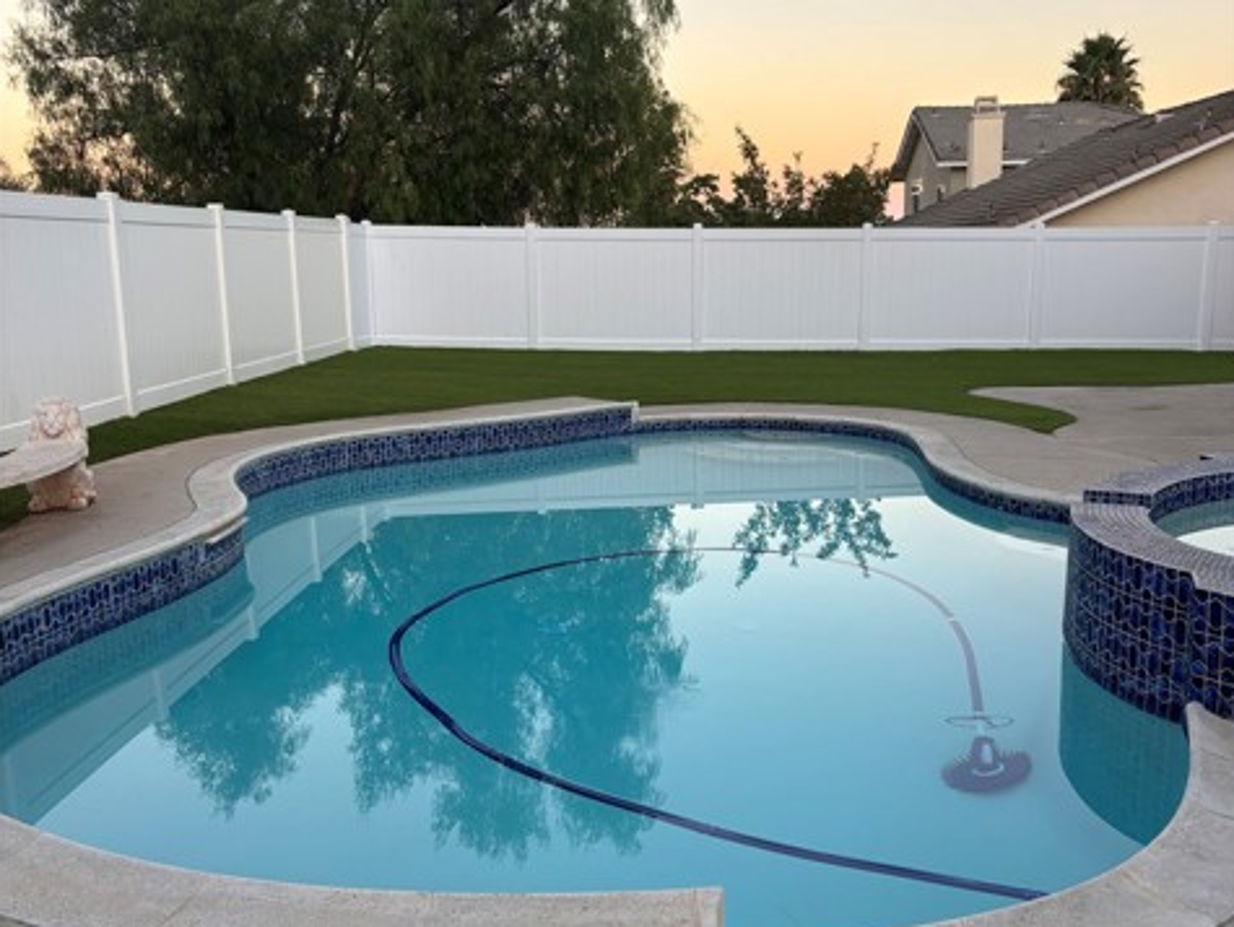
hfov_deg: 52.6
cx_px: 621
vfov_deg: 40.7
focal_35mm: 35
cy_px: 499
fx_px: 1249
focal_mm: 5.96
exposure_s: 1/121
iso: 40
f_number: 1.6
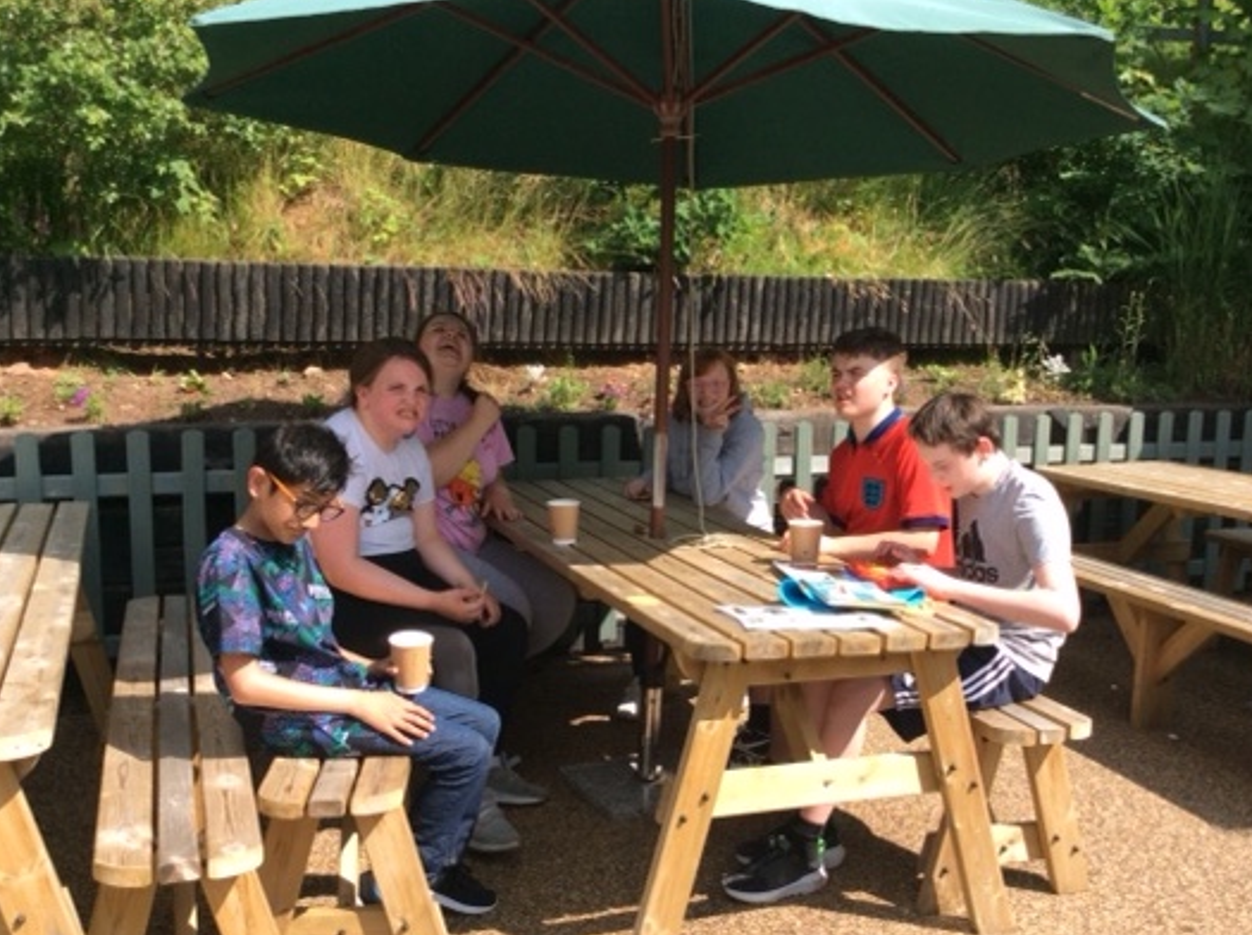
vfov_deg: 36.7
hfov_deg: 47.8
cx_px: 708
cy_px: 534
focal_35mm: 39
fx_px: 1408
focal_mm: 3.3
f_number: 2.4
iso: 32
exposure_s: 1/724
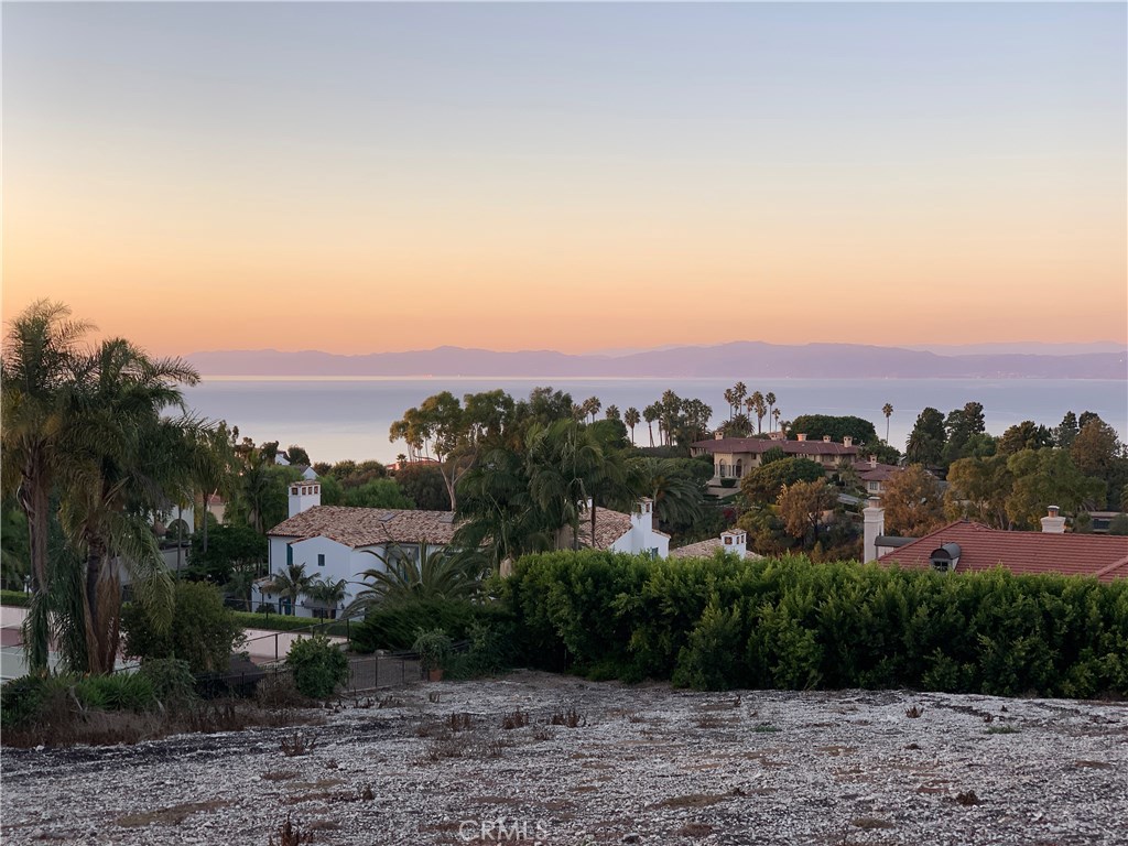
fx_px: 1694
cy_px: 423
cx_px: 564
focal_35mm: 52
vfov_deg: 28.0
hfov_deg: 36.8
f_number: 2.4
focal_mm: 6
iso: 16
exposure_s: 1/70
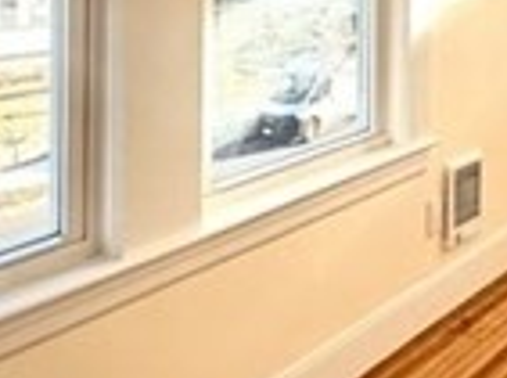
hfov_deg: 35.4
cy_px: -83
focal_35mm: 51
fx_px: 745
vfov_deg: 25.4
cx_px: 457
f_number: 2.2
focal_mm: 2.22
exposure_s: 1/243
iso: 64
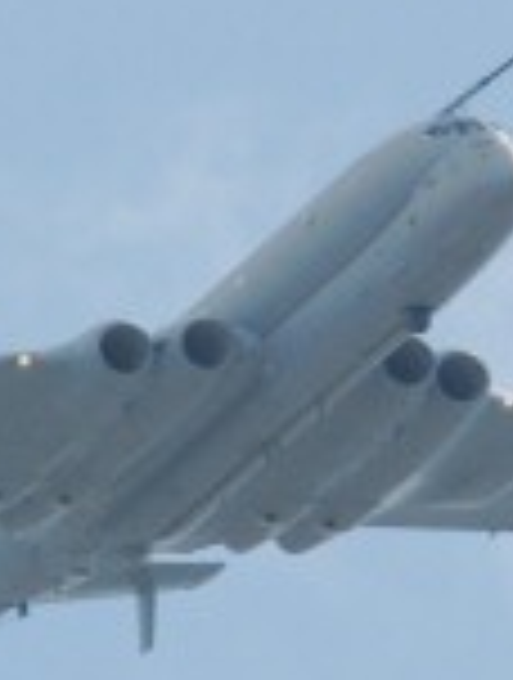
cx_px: 153
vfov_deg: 1.5
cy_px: 324
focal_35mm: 1297
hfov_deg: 1.2
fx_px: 25520
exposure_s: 1/750
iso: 400
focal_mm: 340
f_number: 9.5
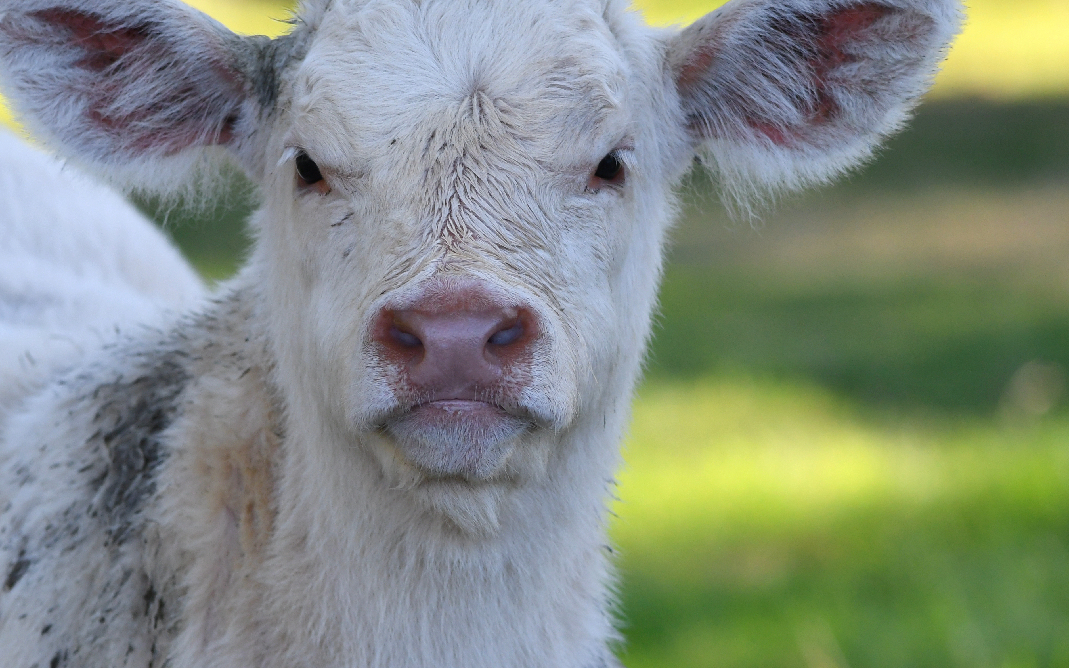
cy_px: 236
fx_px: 9877
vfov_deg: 3.9
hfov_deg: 6.2
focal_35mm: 339
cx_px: 337
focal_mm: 150
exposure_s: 1/800
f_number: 5
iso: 800
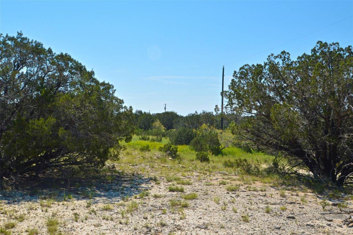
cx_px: 176
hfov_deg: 53.2
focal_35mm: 36
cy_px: 118
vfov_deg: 36.8
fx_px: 353
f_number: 16
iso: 200
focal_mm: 24
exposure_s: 1/60
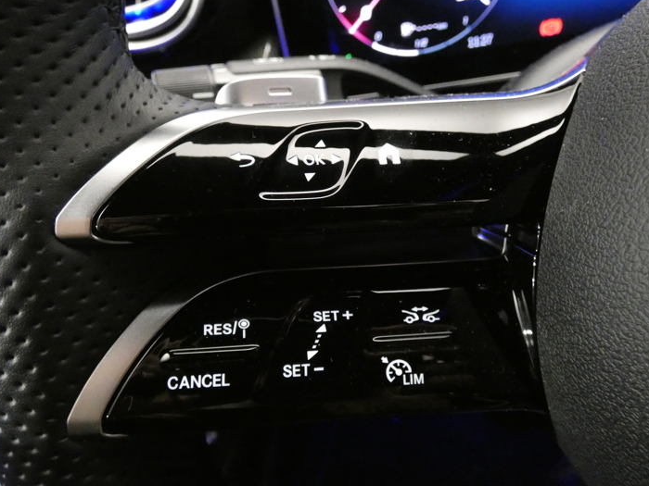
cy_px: 260
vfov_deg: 56.8
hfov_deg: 71.6
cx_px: 313
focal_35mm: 24
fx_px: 450
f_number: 2.8
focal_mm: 3.7
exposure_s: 1/20
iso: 1600
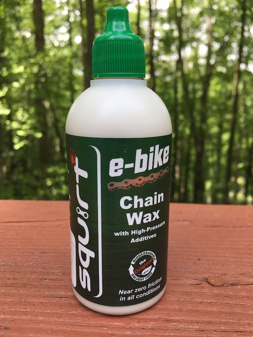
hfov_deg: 48.2
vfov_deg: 61.7
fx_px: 283
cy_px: 168
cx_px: 126
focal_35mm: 29
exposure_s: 1/227
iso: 25
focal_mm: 4.15
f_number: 2.2
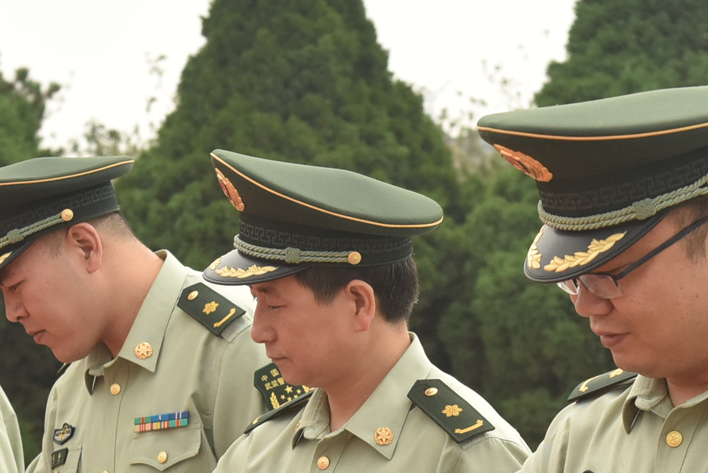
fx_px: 3265
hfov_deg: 12.3
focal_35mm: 166
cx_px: 503
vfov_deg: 8.2
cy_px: 508
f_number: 5.6
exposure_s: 1/4000
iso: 1600
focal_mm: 48
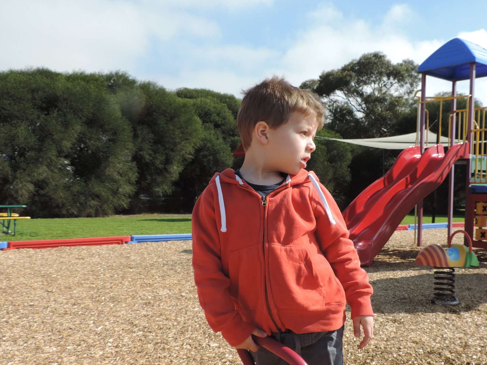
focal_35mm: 36
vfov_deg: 39.4
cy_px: 228
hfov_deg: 51.0
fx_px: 506
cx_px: 294
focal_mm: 4.3
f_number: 3
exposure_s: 1/800
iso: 80
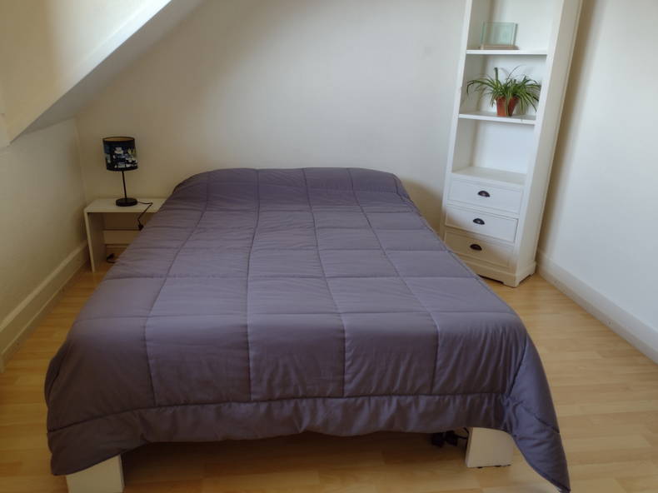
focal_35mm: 27
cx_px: 329
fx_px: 513
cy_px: 246
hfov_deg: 65.3
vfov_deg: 51.3
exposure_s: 1/50
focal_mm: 4.71
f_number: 1.7
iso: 159
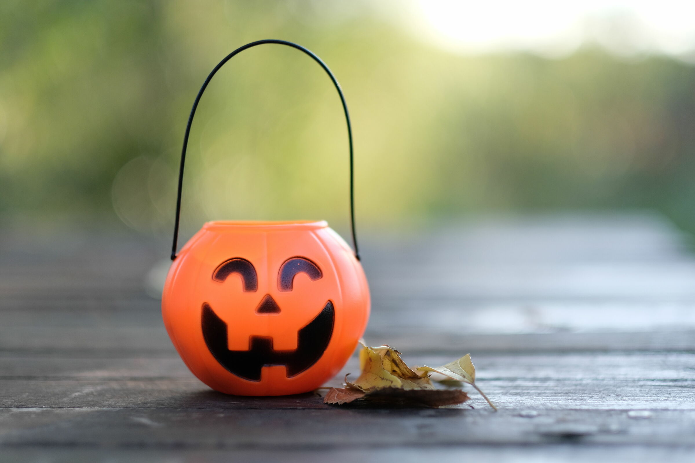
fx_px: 1622
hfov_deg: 24.2
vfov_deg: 16.3
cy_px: 232
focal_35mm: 84
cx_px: 348
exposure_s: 1/2000
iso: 400
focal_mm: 56
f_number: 1.2
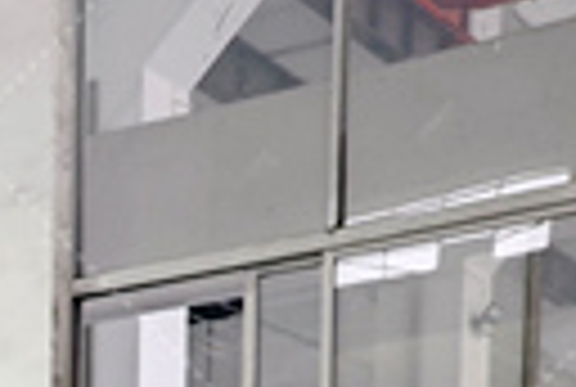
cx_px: -675
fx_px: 2390
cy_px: 1161
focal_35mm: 149
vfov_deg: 8.0
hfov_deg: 11.9
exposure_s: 1/50.2
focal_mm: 6.55
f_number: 1.6
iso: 320
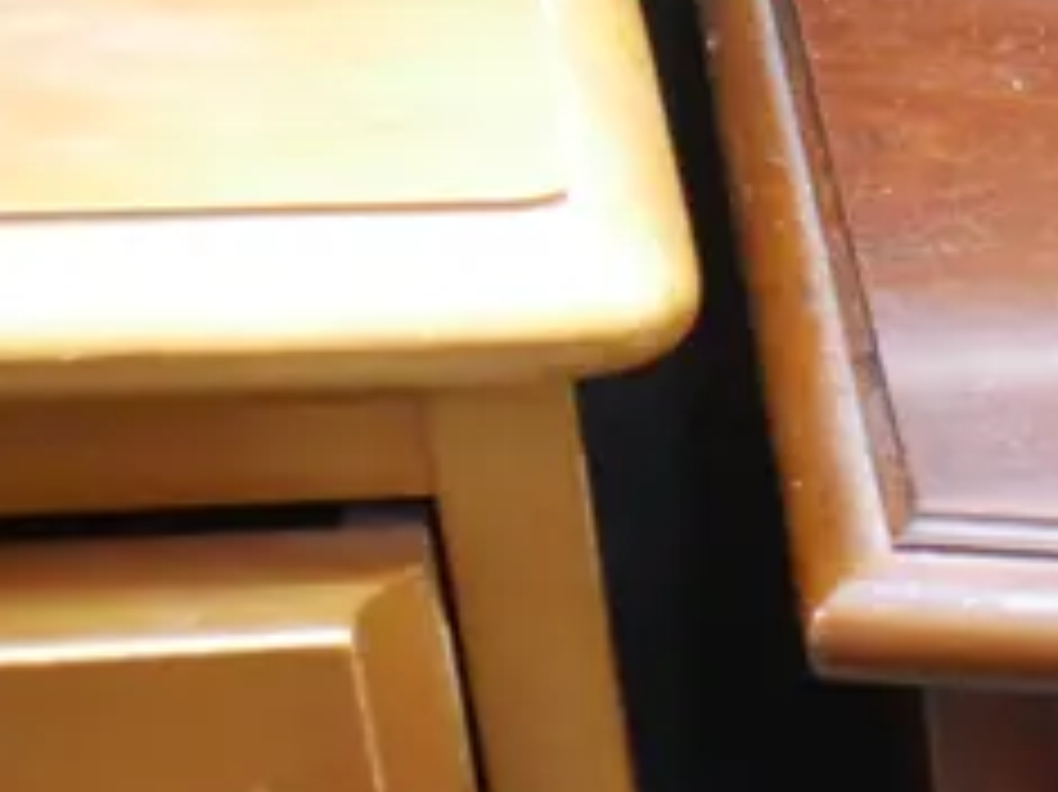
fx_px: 3727
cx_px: 2206
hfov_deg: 13.5
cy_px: 1627
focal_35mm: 122
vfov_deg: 11.0
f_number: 3.5
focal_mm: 14
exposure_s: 1/60
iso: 2000
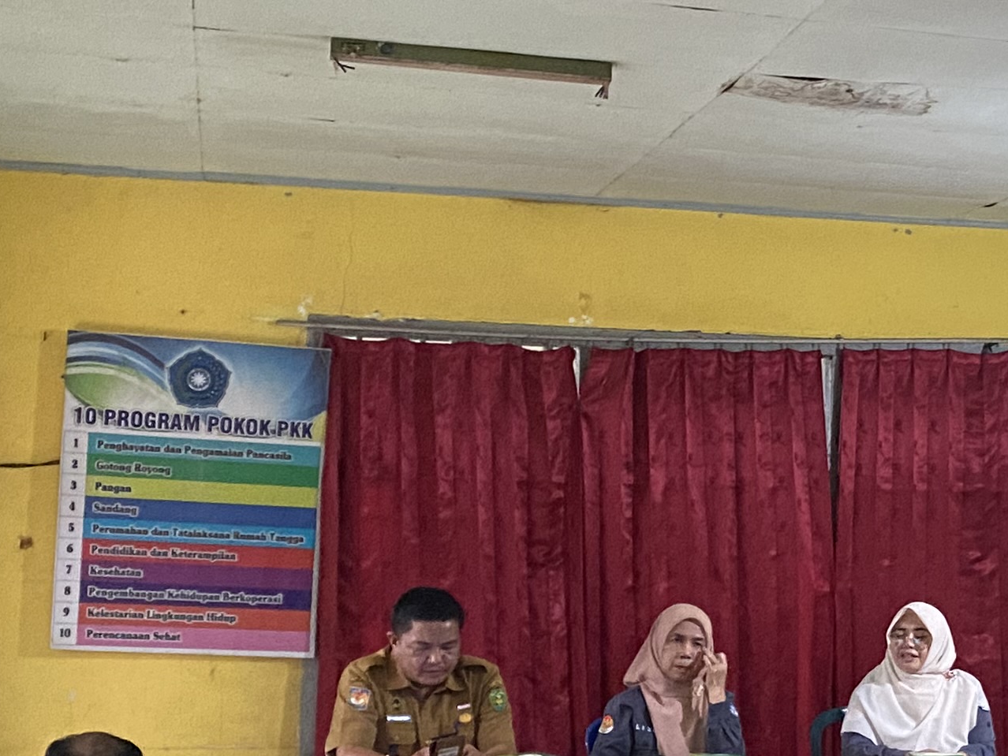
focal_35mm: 82
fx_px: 2388
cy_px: 561
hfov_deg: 22.9
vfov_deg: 17.9
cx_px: 1017
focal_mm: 4.25
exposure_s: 1/53
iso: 500
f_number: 1.8
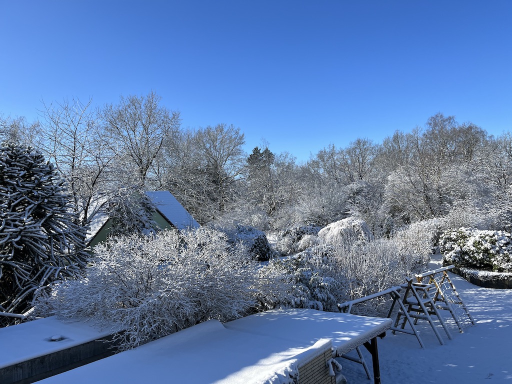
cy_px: 192
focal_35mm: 26
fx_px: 385
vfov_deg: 53.1
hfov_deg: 67.3
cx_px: 256
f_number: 1.6
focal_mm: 5.1
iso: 50
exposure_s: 1/3215
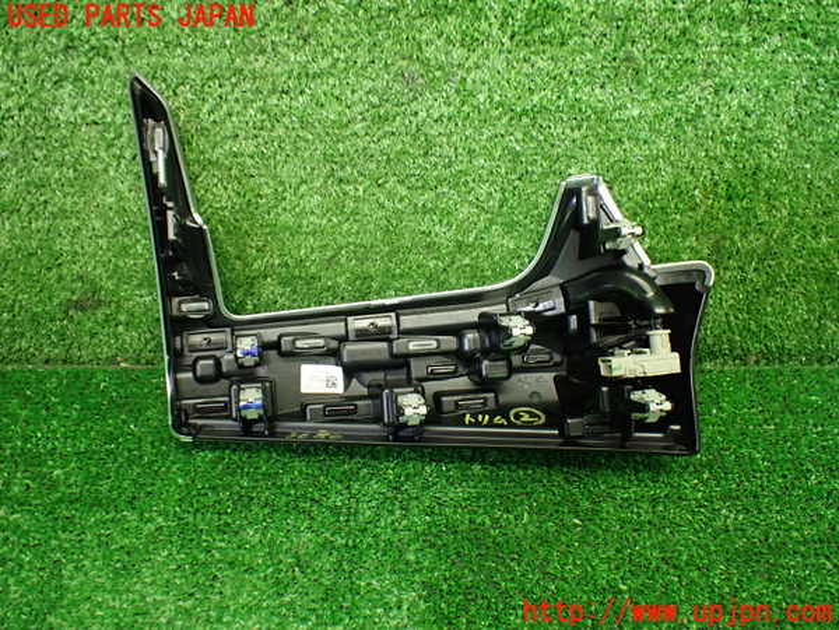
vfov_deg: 46.8
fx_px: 727
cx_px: 420
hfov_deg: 60.0
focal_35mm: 30
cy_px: 315
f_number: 2.3
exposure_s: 1/125
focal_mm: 5.4
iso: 800
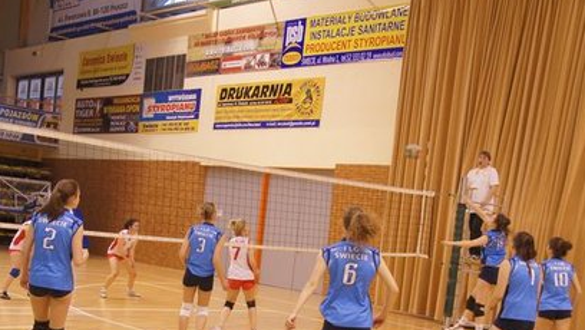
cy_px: 293
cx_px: 257
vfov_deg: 21.4
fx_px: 854
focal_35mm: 55
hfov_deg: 37.8
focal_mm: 22
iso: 800
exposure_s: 1/160
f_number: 3.5
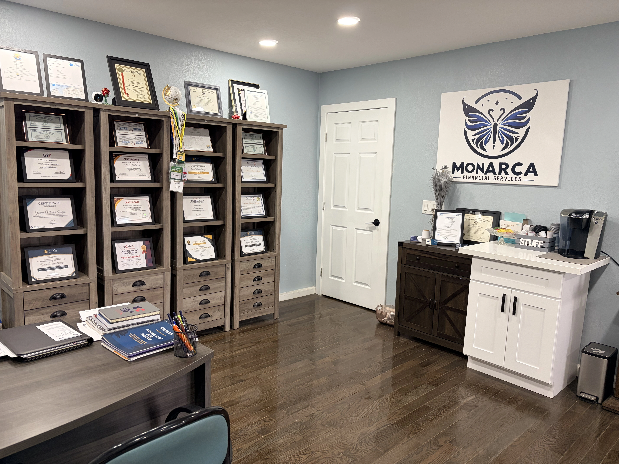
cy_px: 232
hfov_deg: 67.3
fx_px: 465
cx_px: 310
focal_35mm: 26
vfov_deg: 53.1
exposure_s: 1/60
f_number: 1.6
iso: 125
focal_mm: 5.96
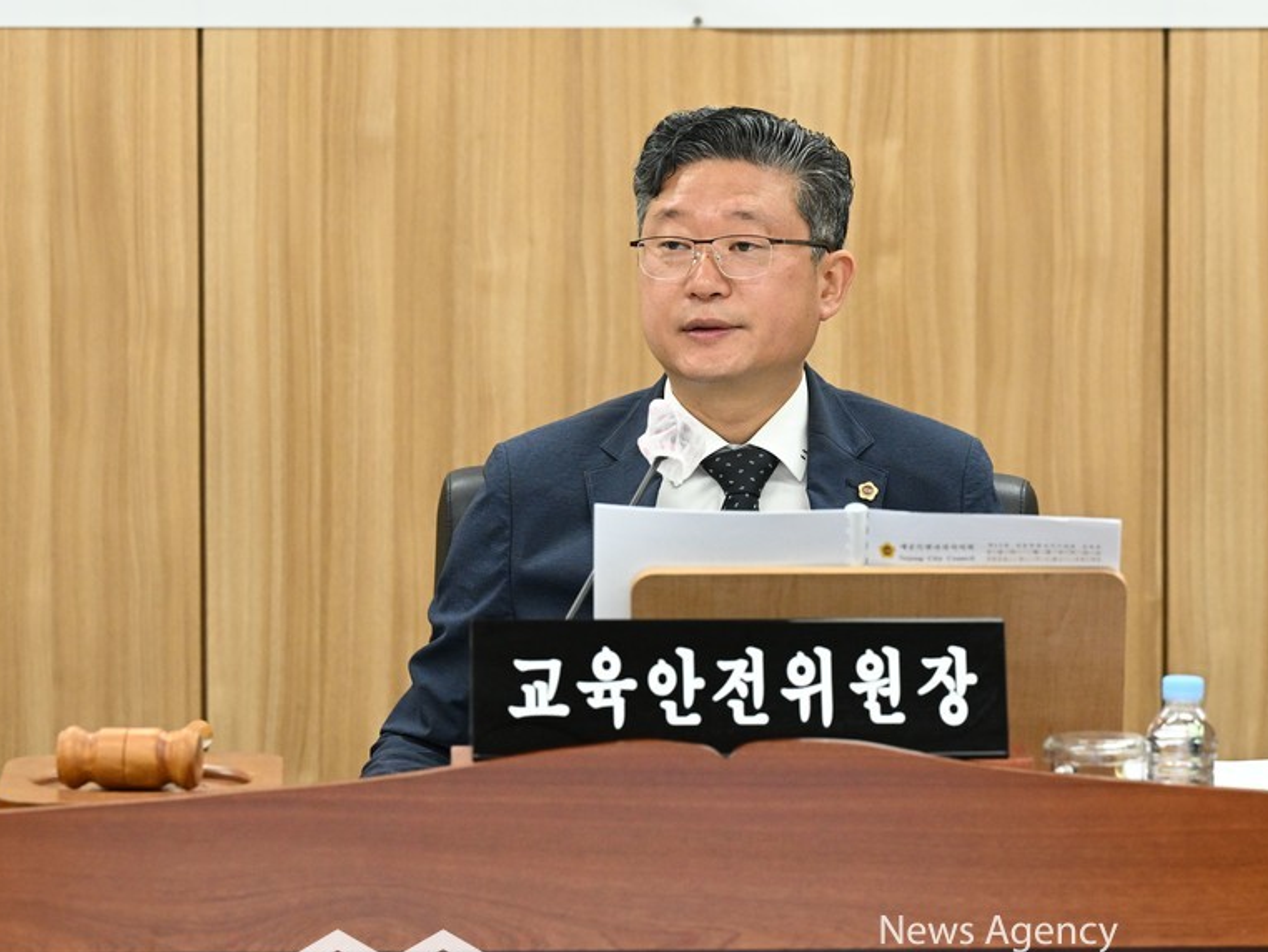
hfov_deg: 9.1
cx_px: 677
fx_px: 7988
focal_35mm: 218
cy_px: 362
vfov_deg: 6.8
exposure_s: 1/320
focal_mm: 135
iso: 3200
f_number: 4
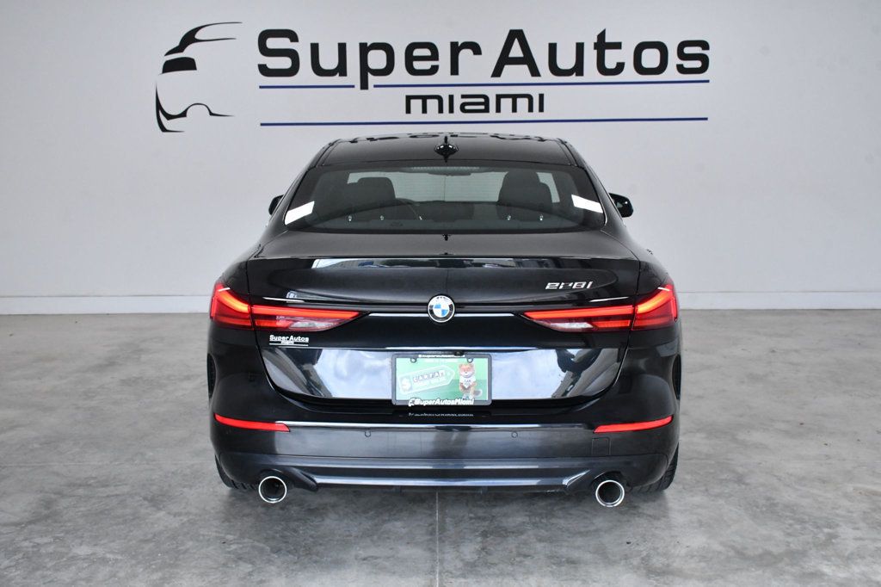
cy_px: 294
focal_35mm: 39
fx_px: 954
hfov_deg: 49.6
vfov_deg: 34.2
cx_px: 440
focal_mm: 26
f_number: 10
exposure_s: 1/400
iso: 2500
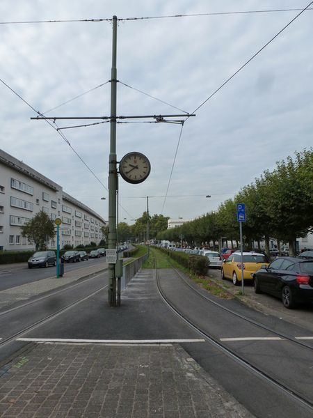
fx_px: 289
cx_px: 156
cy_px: 209
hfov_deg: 56.8
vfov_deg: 71.6
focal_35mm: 24
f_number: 4
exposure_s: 1/400
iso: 160
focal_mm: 4.3
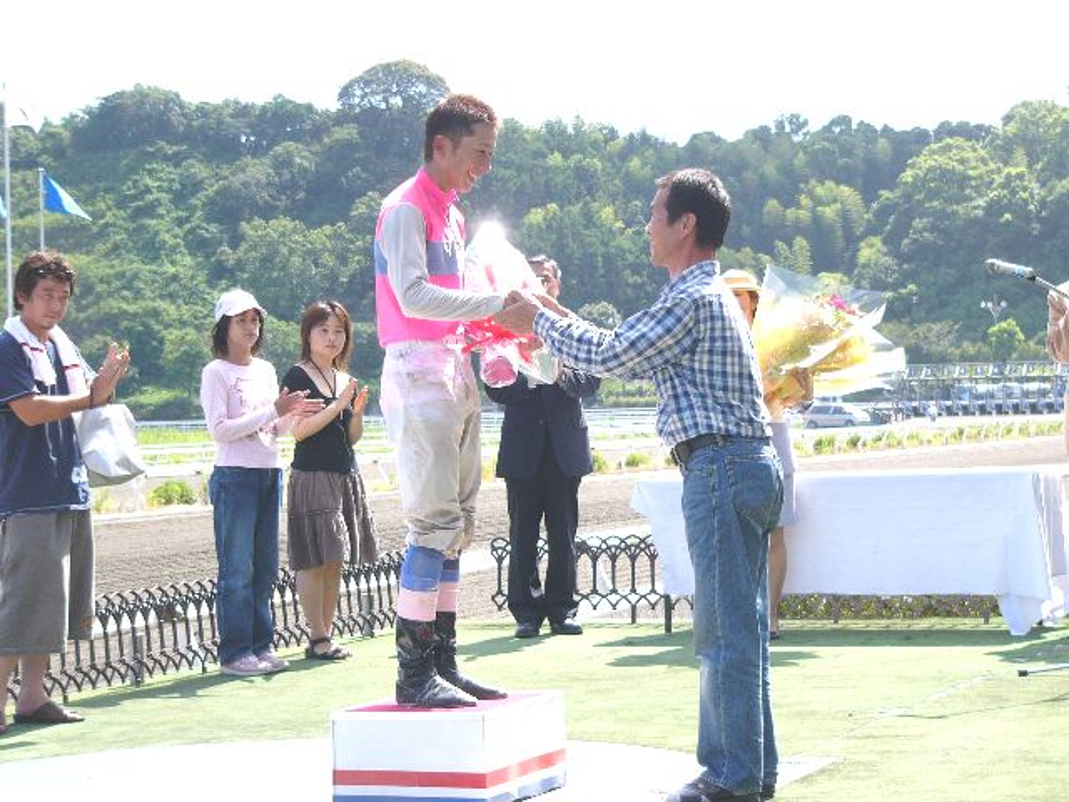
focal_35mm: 88
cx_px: 534
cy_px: 401
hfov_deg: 22.3
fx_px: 2718
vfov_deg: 16.8
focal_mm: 14.7
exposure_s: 1/320
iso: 50
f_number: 5.6
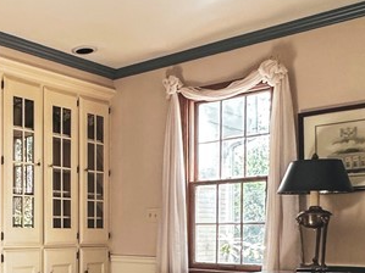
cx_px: -52
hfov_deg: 33.6
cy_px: 282
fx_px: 506
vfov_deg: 28.2
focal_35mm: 48
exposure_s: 1/60
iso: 200
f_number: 2.2
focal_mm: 2.22
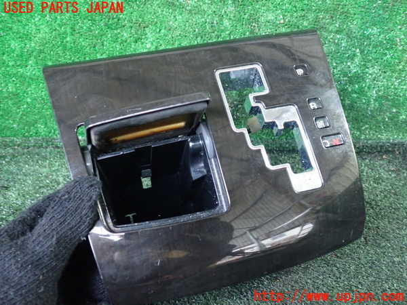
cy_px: 152
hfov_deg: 60.0
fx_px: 353
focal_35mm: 30
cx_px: 204
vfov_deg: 46.8
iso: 800
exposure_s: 1/15
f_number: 2.3
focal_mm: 5.4
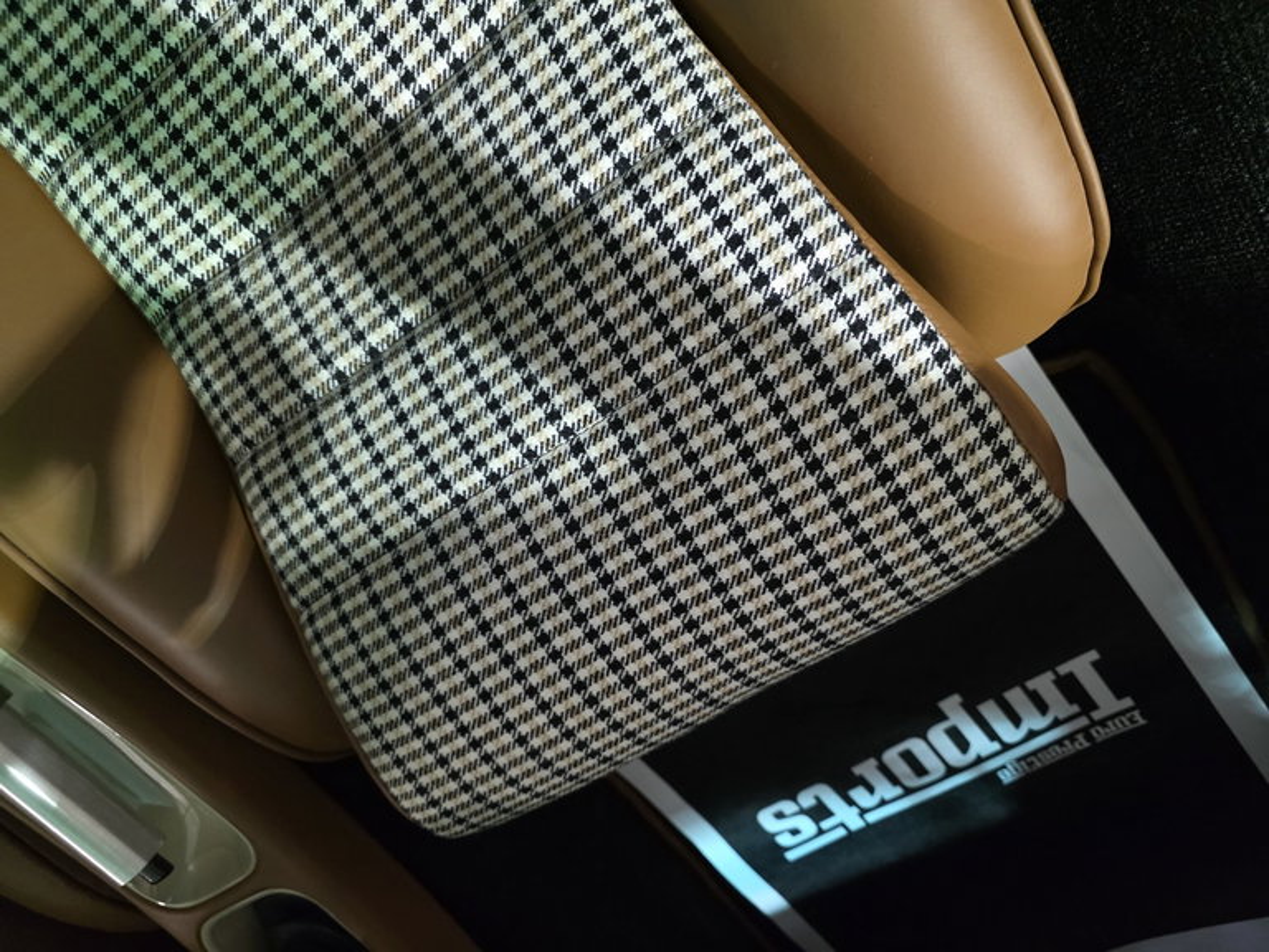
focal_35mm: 23
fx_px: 843
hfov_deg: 73.9
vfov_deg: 58.9
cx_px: 634
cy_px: 476
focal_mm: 6.3
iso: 2000
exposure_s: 1/60
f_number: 1.7
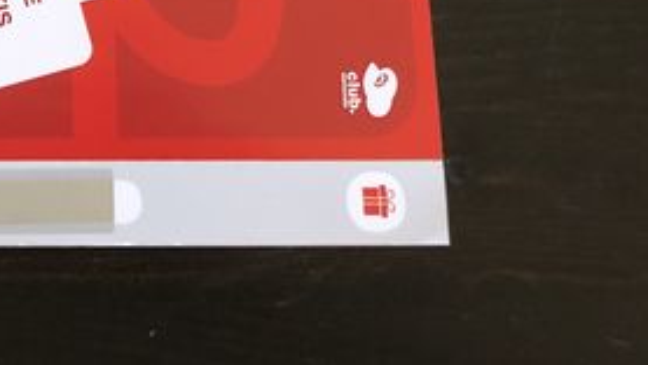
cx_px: 33
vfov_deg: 14.3
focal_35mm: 77
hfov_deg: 26.4
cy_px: -245
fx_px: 1323
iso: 100
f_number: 1.8
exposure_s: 1/12
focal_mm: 4
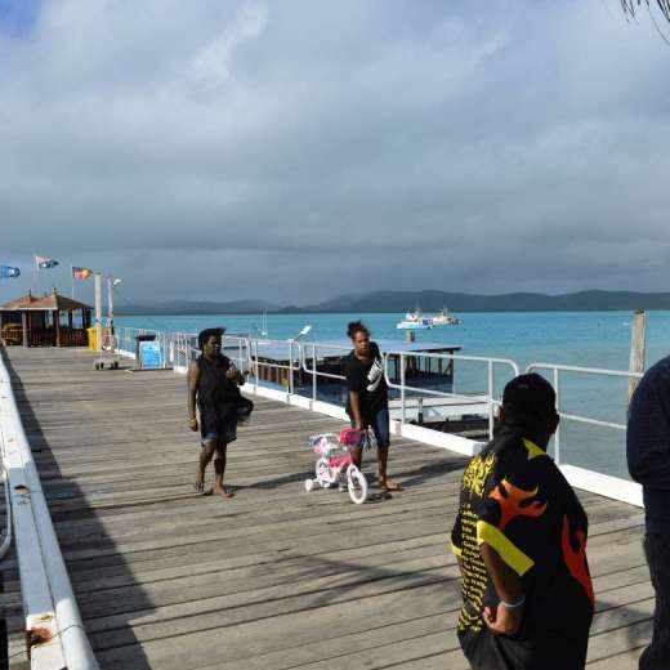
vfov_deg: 48.4
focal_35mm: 34
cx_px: 361
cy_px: 343
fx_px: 745
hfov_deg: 48.4
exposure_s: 1/500
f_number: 11
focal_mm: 26
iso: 250
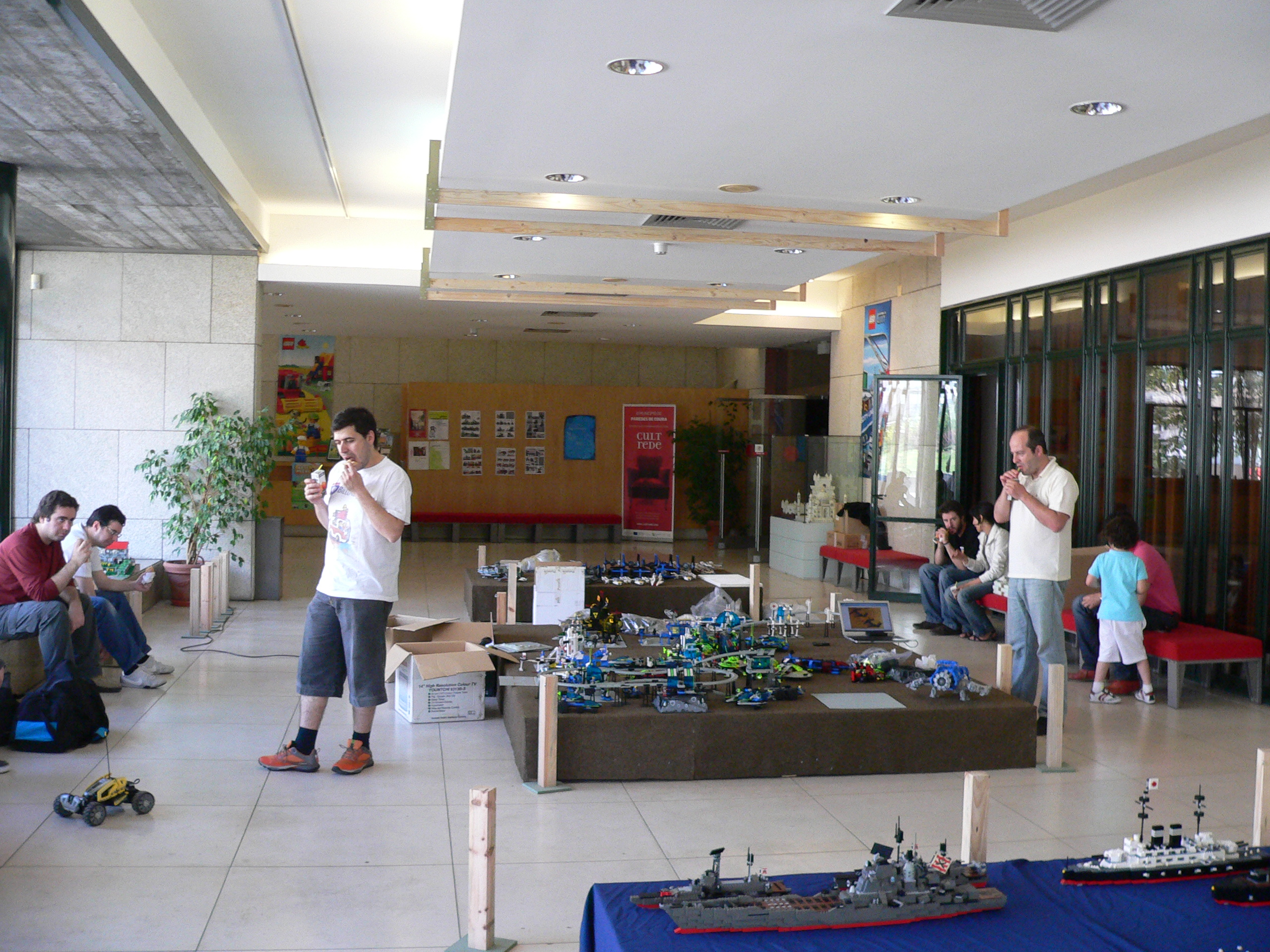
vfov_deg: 39.7
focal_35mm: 36
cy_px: 476
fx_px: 1321
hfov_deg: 51.4
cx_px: 635
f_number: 2.8
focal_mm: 6
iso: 200
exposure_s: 1/60
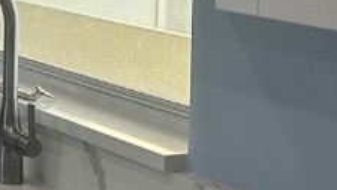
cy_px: -117
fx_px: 1064
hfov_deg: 14.9
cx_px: -330
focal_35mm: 119
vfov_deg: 9.8
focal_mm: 6.86
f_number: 1.78
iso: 64
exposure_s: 1/212
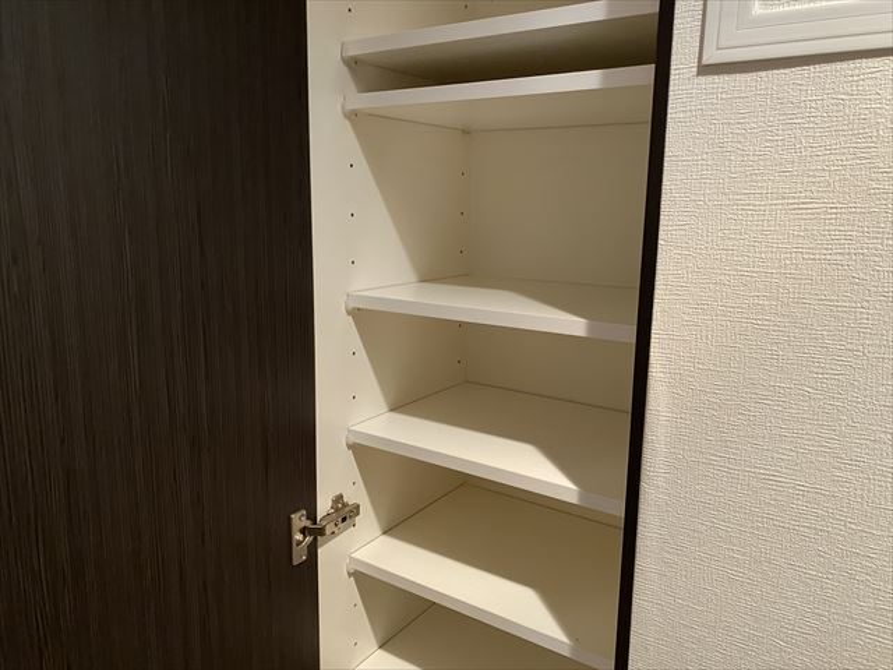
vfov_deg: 53.1
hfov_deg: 67.3
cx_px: 446
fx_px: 671
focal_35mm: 26
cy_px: 335
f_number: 1.8
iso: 250
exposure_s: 1/50
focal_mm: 4.25
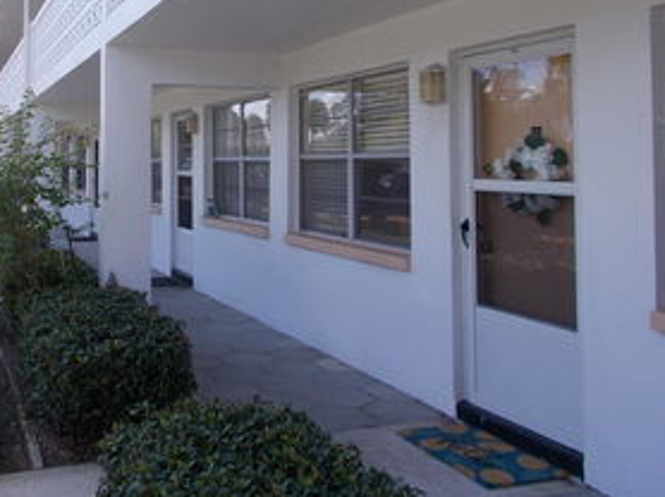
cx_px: 171
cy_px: 119
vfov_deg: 35.1
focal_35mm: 40
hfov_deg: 45.3
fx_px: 768
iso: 80
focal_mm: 4.6
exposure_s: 1/500
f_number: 3.2
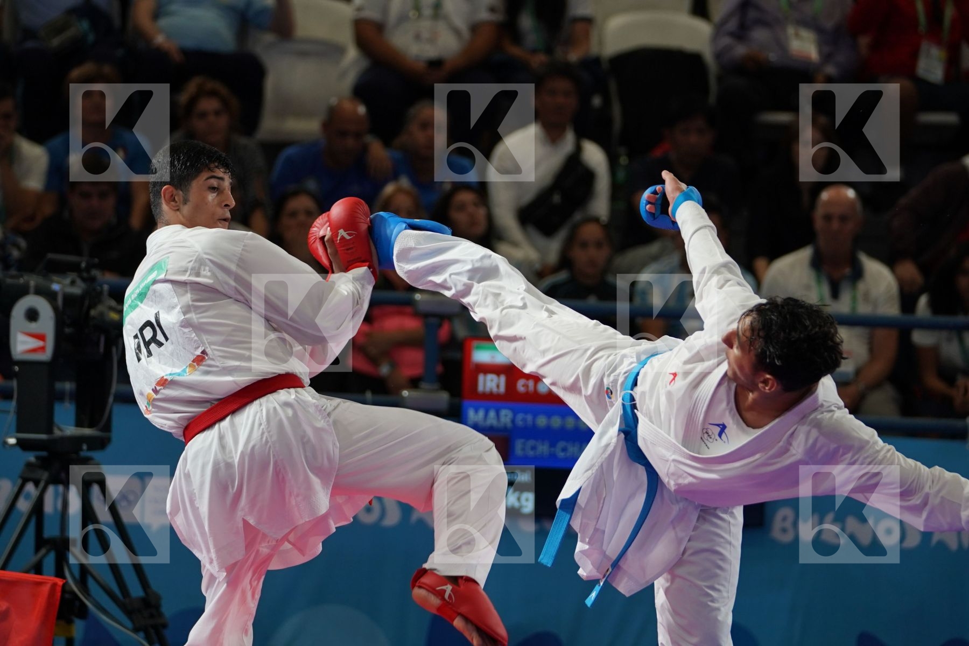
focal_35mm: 220
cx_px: 484
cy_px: 323
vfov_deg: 6.2
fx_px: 5921
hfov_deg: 9.4
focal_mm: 147
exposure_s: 1/1000
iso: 800
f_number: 2.8
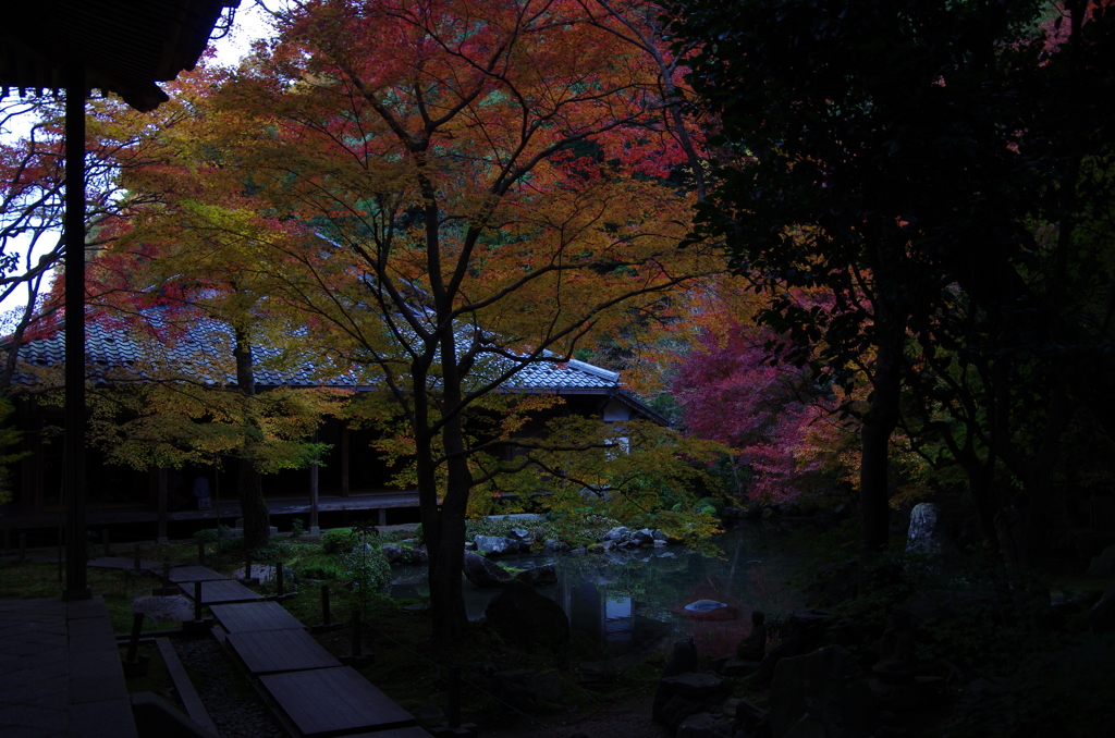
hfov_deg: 60.4
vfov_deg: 42.1
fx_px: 958
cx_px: 558
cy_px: 369
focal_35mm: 31
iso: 400
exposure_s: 1/200
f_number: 5.6
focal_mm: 21
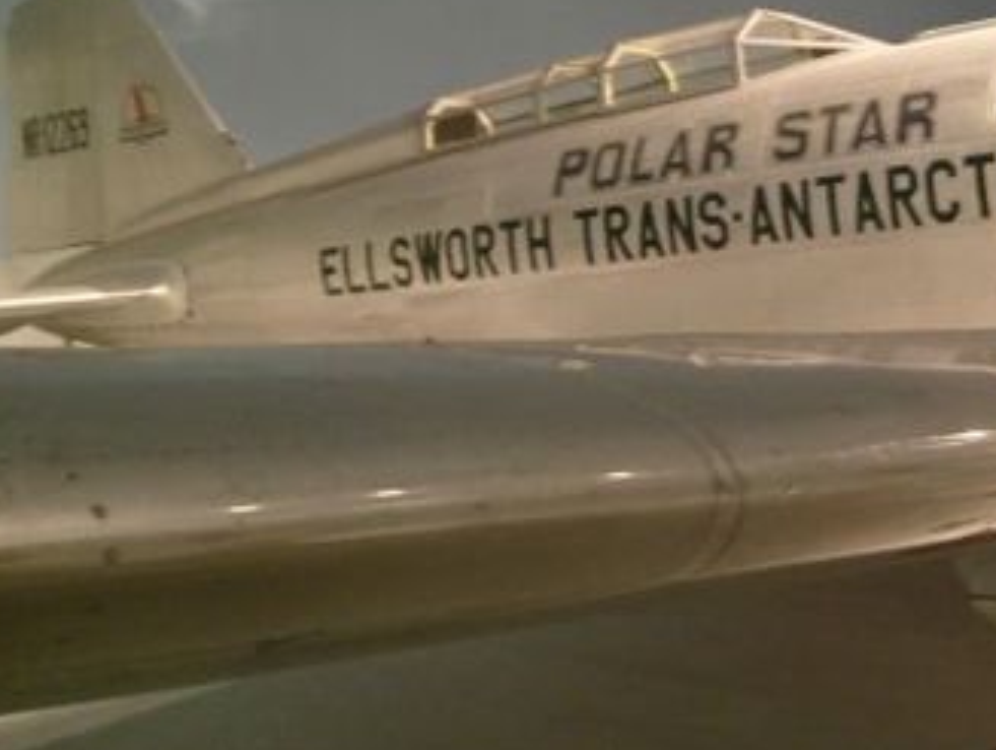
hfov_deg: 32.9
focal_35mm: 57
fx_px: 1642
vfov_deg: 25.4
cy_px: 177
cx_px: 775
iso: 200
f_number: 2.8
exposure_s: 1/4
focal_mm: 5.8
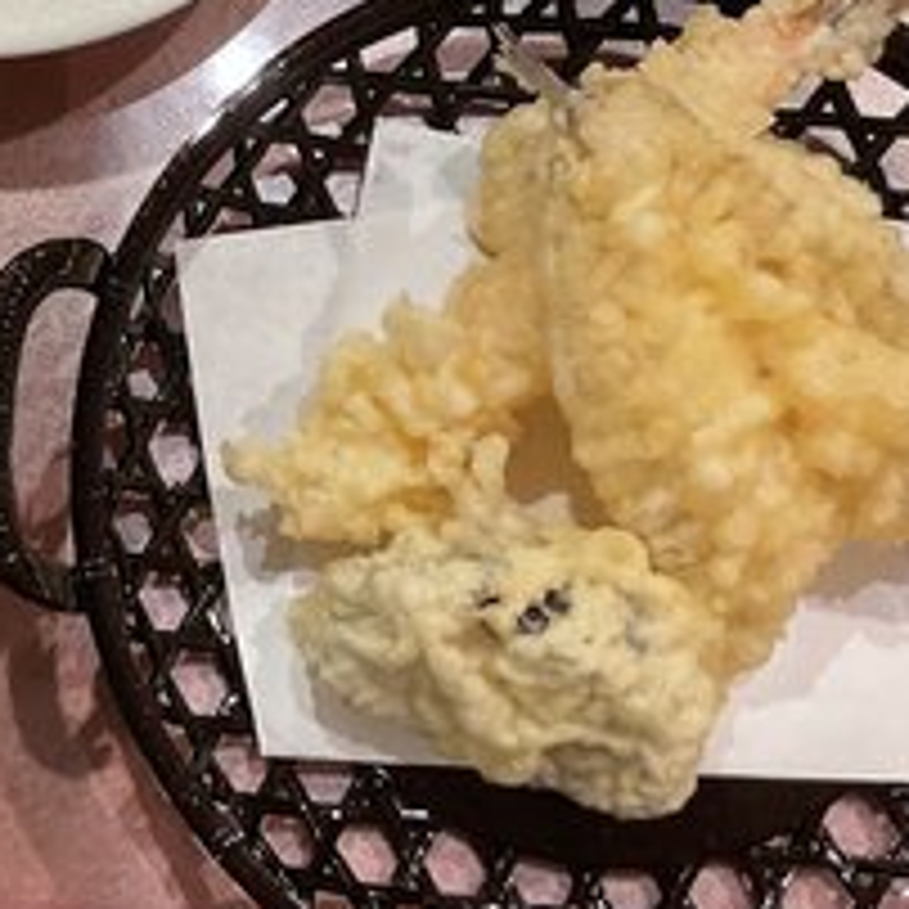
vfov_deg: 22.5
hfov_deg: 21.8
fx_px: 2258
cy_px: 184
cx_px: -40
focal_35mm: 76
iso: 100
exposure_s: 1/50
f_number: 1.8
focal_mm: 3
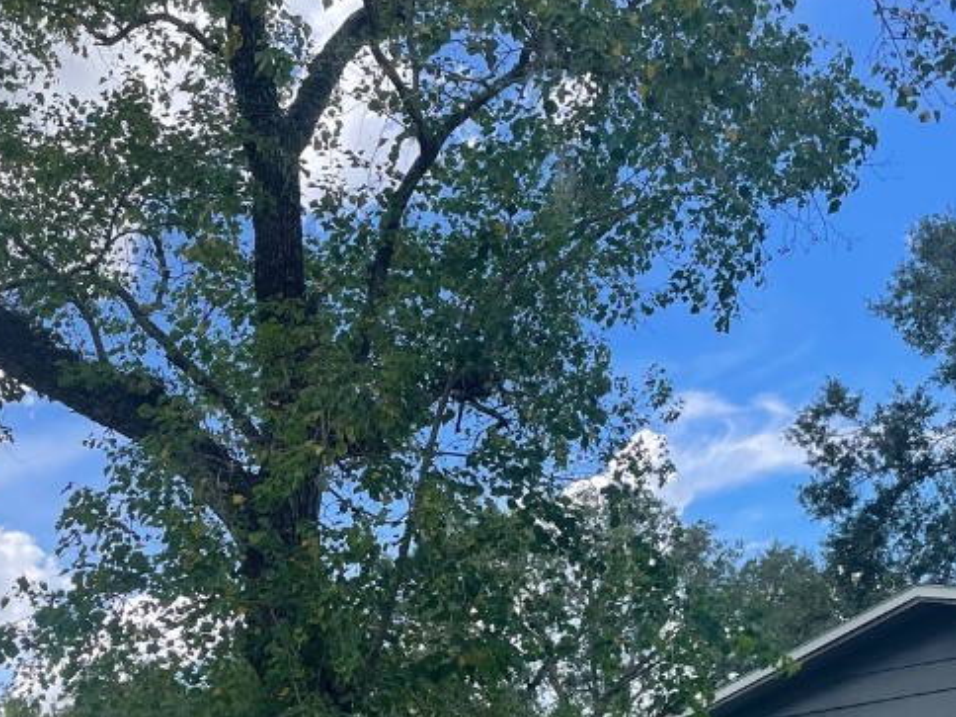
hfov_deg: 34.9
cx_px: 478
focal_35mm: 55
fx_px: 1519
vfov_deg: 25.5
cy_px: 687
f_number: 1.6
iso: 32
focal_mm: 4.2
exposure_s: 1/1531
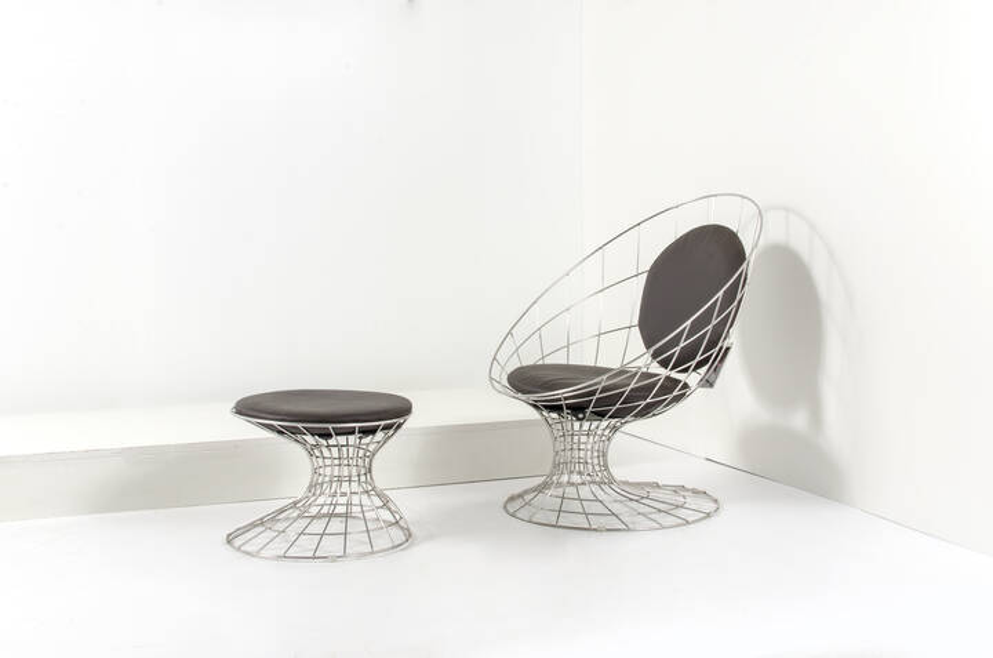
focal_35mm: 52
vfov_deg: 25.6
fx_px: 1445
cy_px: 329
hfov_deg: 37.9
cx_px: 496
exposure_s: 1/200
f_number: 16
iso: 100
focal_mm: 35
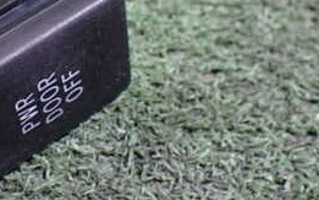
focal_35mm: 73
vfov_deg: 17.7
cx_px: 59
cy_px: 44
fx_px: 635
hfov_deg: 27.6
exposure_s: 1/40
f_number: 2.3
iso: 800
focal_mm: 5.4
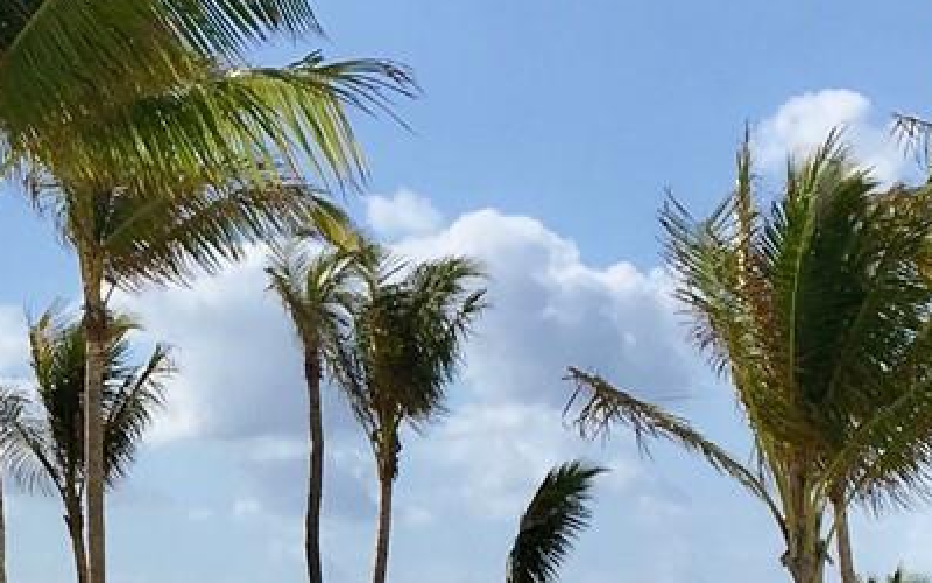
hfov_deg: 16.6
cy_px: 870
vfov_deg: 10.3
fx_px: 3124
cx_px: -16
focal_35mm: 123
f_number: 2.2
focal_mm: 4.15
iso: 25
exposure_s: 1/4049
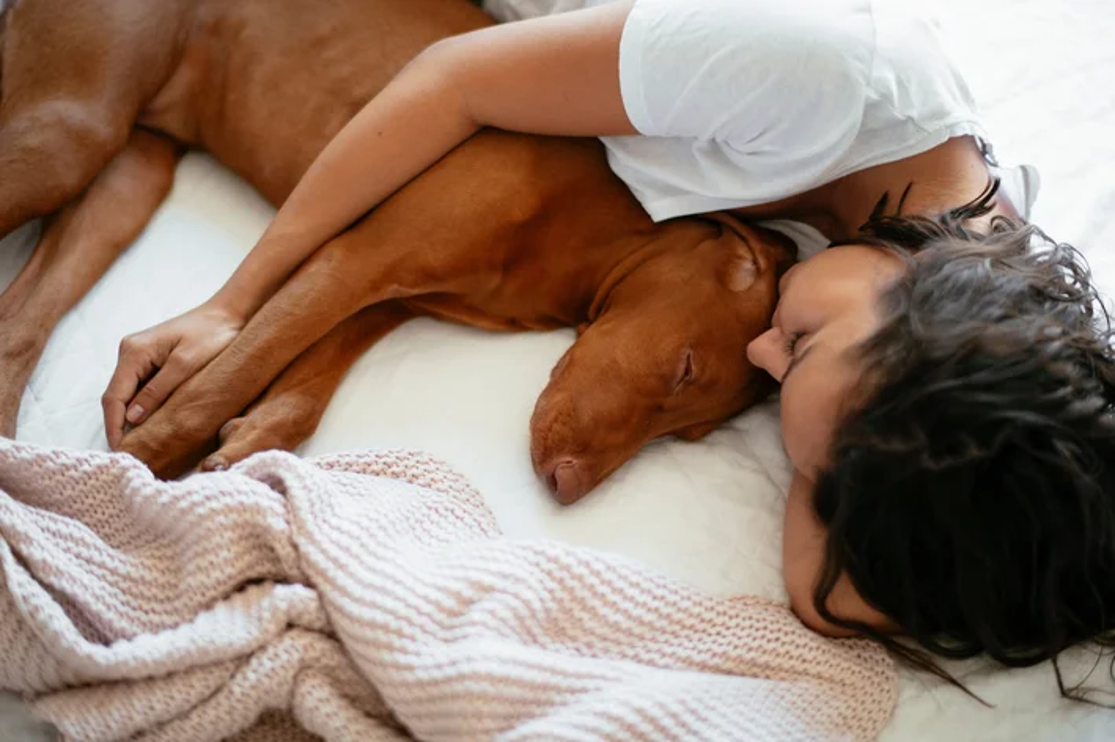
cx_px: 558
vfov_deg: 23.4
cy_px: 371
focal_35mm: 58
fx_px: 1795
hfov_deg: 34.5
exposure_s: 1/320
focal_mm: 58
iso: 250
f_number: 1.4
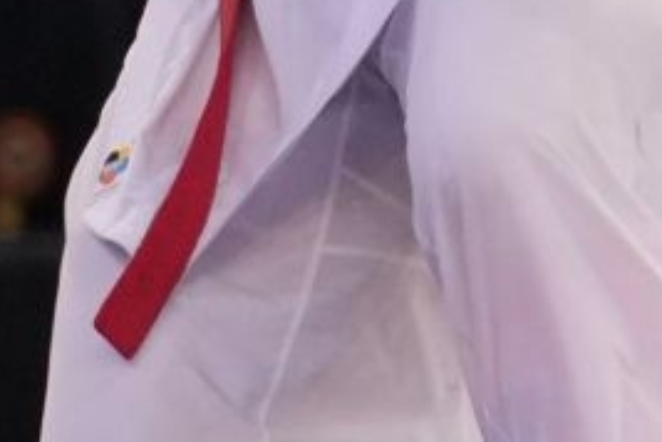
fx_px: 33815
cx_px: 1334
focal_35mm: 1839
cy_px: -452
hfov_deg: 1.1
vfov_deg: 0.7
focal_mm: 182
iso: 1600
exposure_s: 1/1000
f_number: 2.8
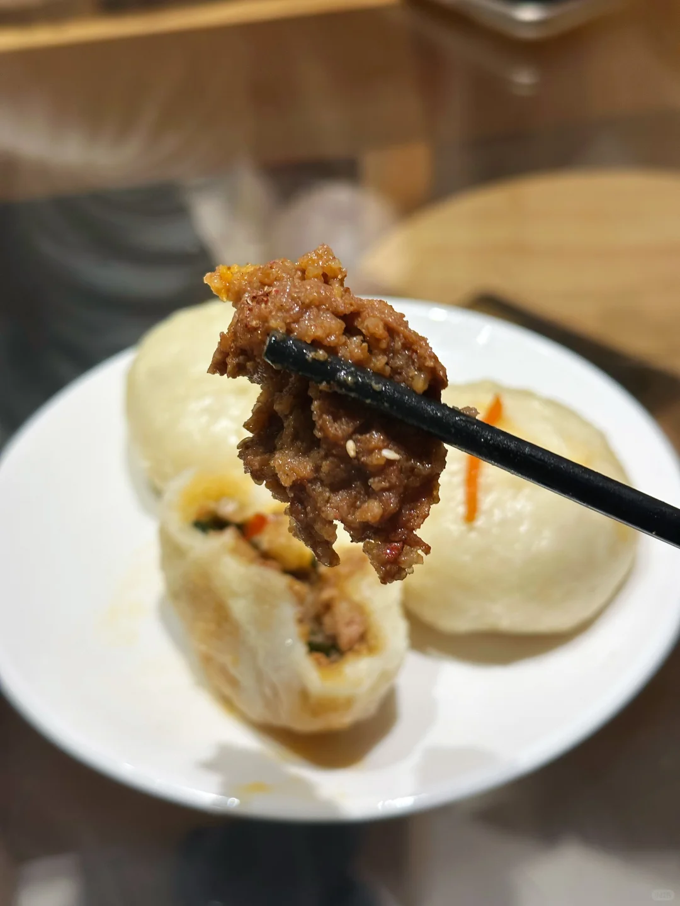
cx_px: 340
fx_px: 1257
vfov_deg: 39.7
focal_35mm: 48
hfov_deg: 30.3
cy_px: 453
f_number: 1.78
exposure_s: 1/135
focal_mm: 6.86
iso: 64
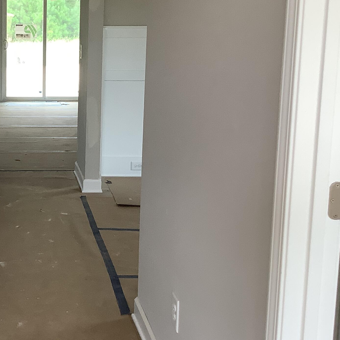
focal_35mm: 59
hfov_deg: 27.8
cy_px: 125
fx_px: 656
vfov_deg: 28.9
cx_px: 19
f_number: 2.4
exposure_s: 1/120
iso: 80
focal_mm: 3.3
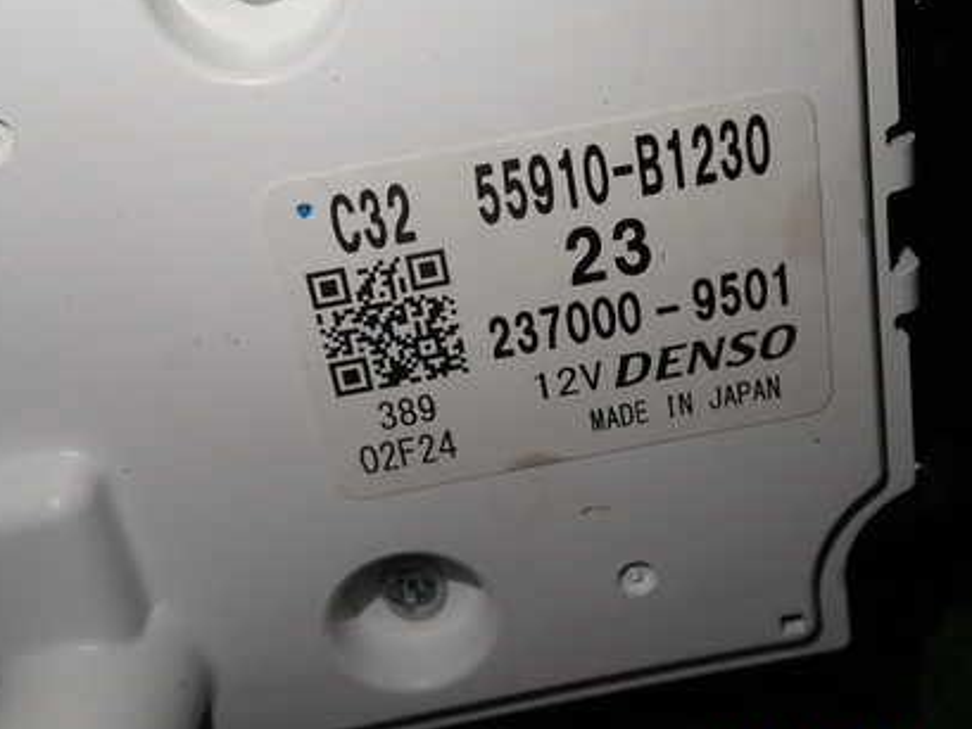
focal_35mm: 44
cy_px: 259
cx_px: 544
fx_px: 1236
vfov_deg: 32.7
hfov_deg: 42.9
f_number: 3.2
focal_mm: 5.4
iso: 100
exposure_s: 1/80
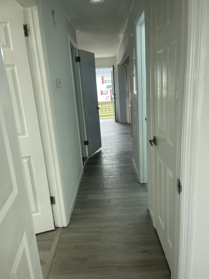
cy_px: 140
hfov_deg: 53.1
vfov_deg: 67.3
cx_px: 104
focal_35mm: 26
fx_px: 209
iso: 80
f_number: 1.6
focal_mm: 5.1
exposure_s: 1/121
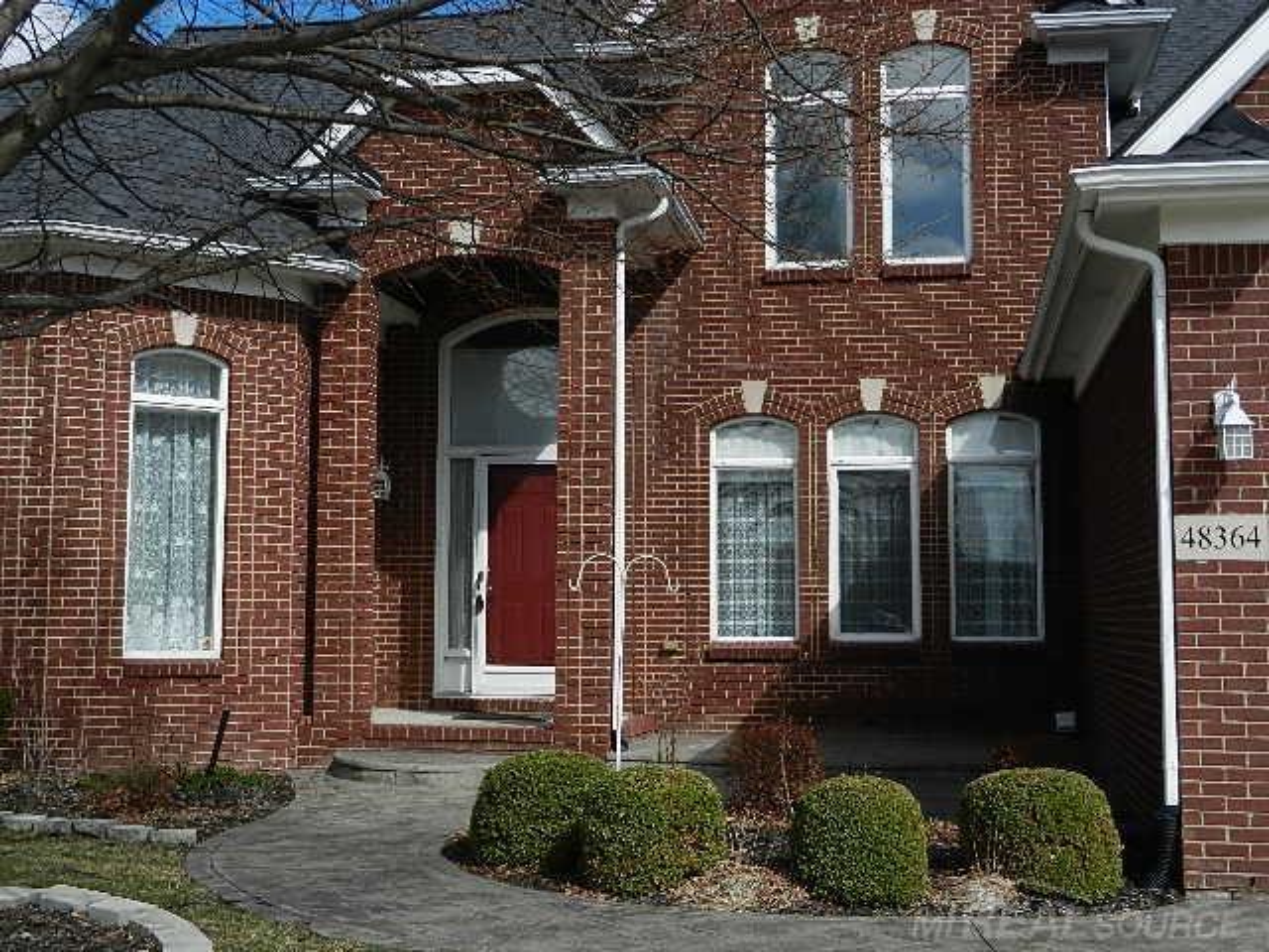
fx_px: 1650
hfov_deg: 42.1
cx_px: 634
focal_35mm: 45
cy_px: 476
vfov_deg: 32.2
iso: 160
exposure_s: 1/1600
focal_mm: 8.2
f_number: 4.2
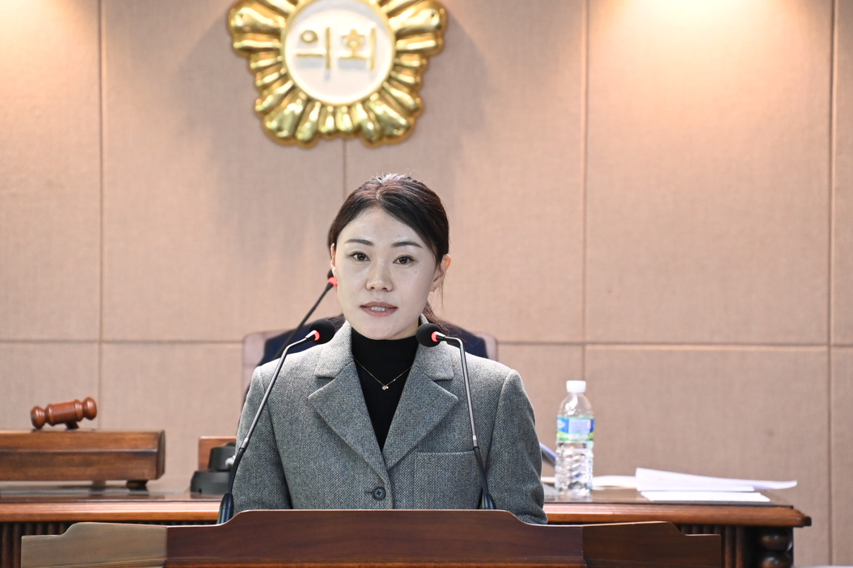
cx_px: 430
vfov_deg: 5.8
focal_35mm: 235
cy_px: 285
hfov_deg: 8.8
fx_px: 5566
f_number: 7.1
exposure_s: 1/160
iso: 4000
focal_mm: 155
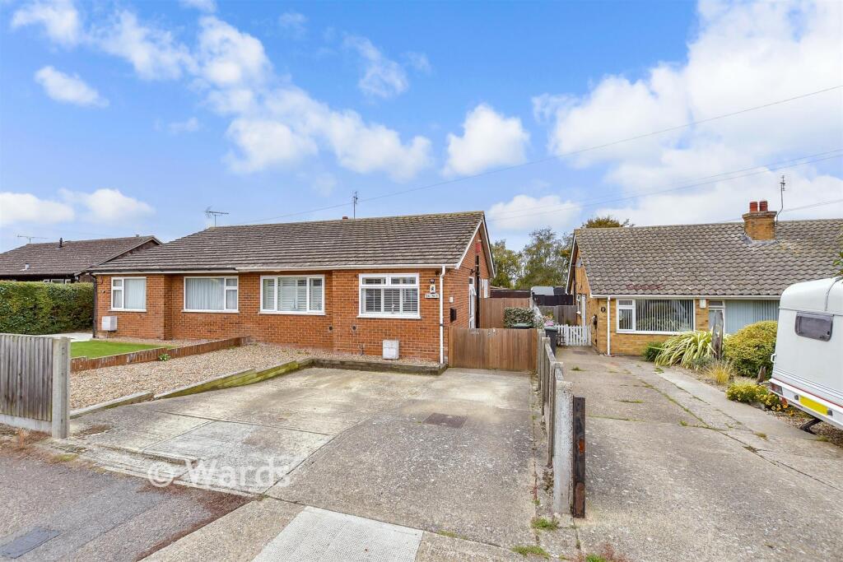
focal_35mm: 15
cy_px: 281
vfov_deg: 77.3
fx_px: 351
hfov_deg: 100.4
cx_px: 422
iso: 200
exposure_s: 1/125
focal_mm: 10
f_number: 8
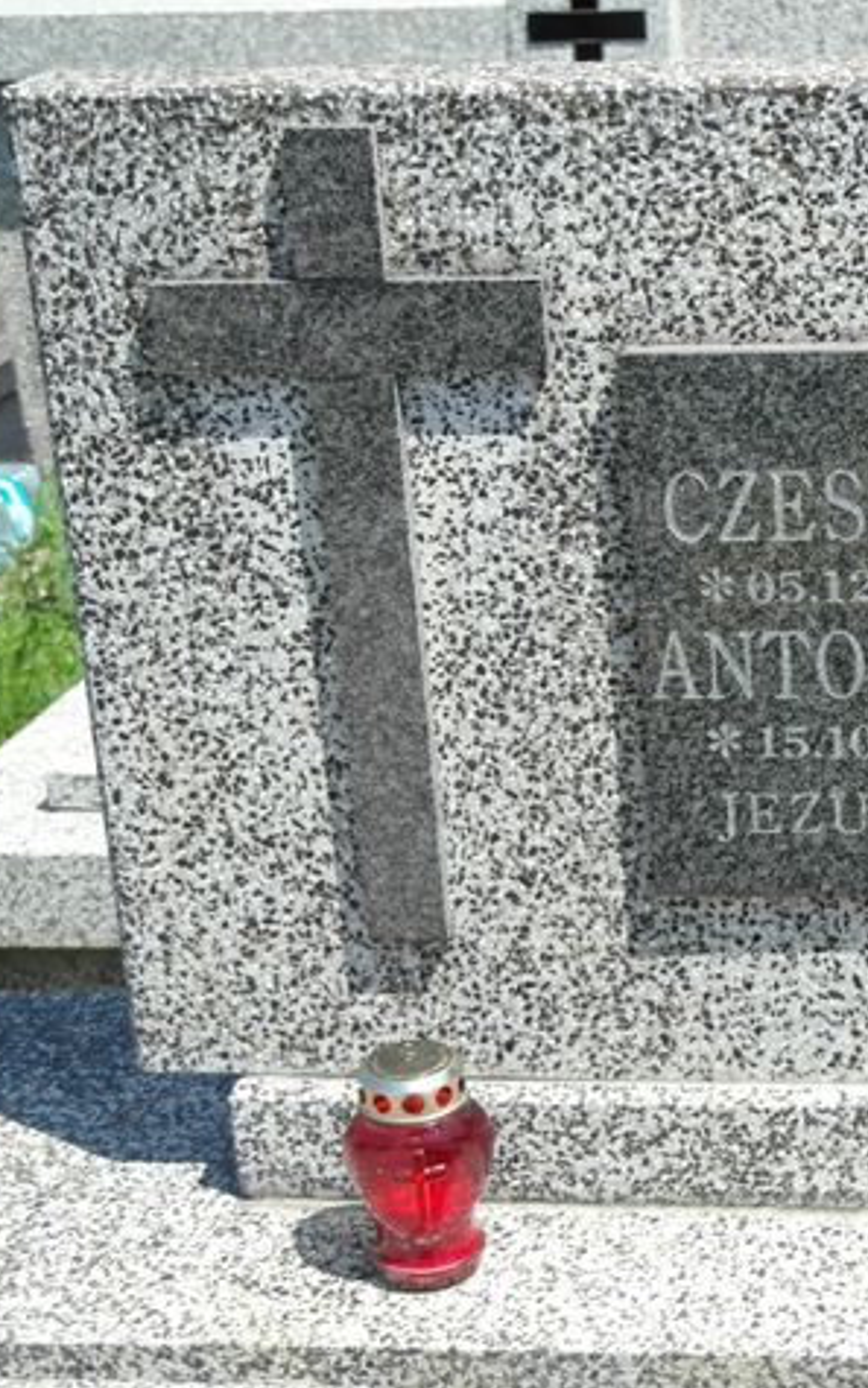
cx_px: 891
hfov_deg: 18.1
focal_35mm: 70
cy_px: 693
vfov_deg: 29.4
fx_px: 2649
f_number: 2.4
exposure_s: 1/1500
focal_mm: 10.6
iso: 80
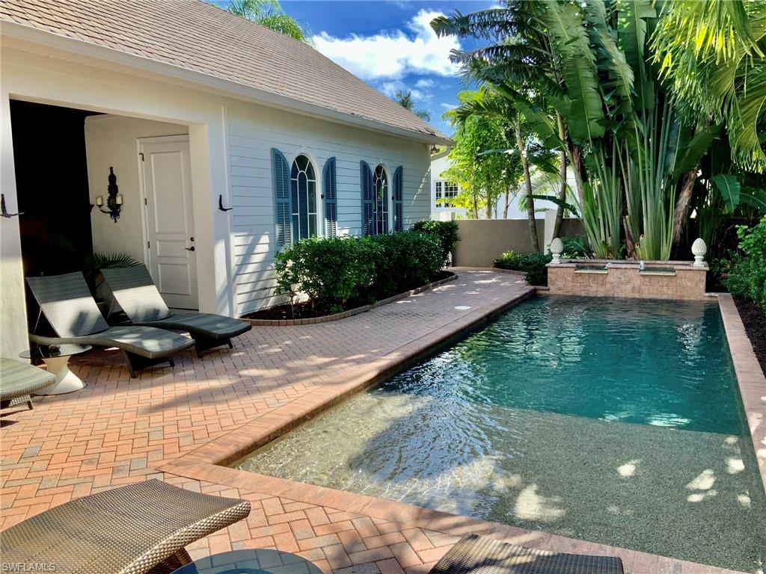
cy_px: 287
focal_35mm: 29
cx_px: 383
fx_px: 642
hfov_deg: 61.7
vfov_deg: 48.2
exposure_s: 1/568
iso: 16
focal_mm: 3
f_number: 1.8
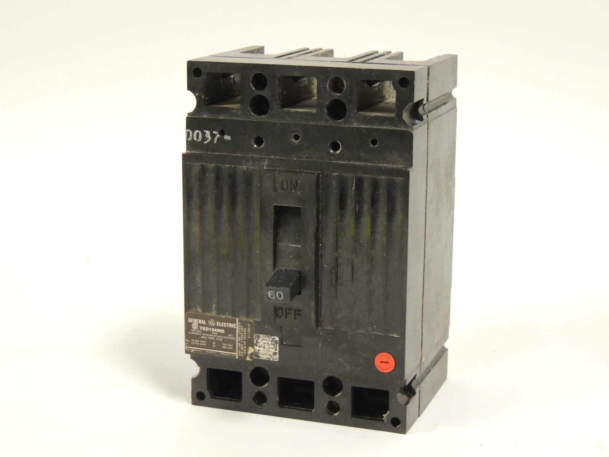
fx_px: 1319
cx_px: 304
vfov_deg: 19.6
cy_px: 228
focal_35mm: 75
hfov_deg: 26.0
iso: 800
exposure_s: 1/13
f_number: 3.9
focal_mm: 13.3
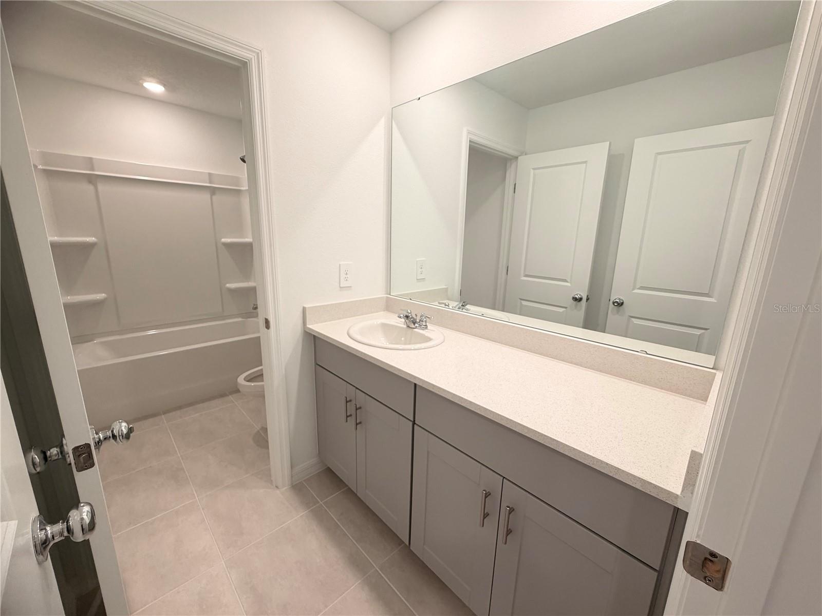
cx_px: 411
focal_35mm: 14
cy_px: 308
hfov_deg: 102.1
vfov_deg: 85.7
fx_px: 332
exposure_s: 1/120
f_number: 2.2
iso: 200
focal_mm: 2.22
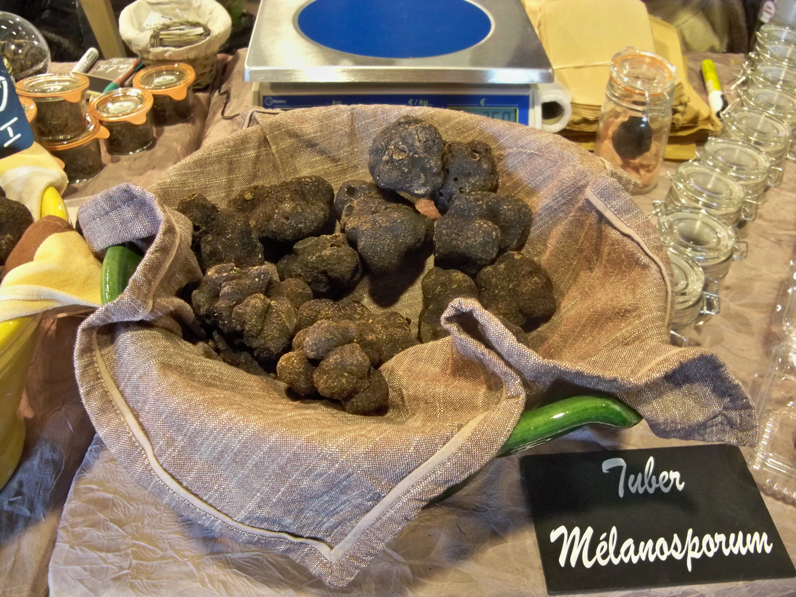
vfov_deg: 40.7
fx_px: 805
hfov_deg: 52.6
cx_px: 398
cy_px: 298
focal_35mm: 35
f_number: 3.5
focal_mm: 6.2
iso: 400
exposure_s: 1/15
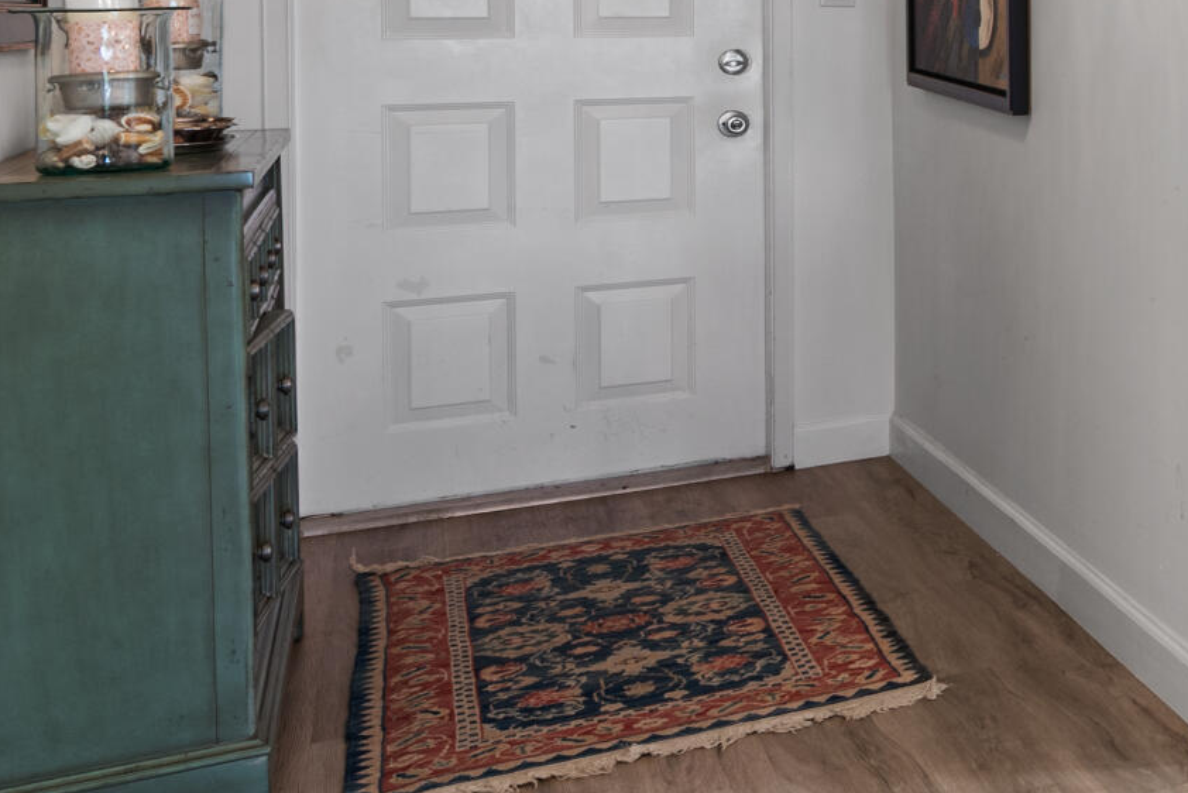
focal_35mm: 57
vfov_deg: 22.9
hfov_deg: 25.2
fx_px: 1882
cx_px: 1843
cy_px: 16
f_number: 9
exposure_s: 1/1.67
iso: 100
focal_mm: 16
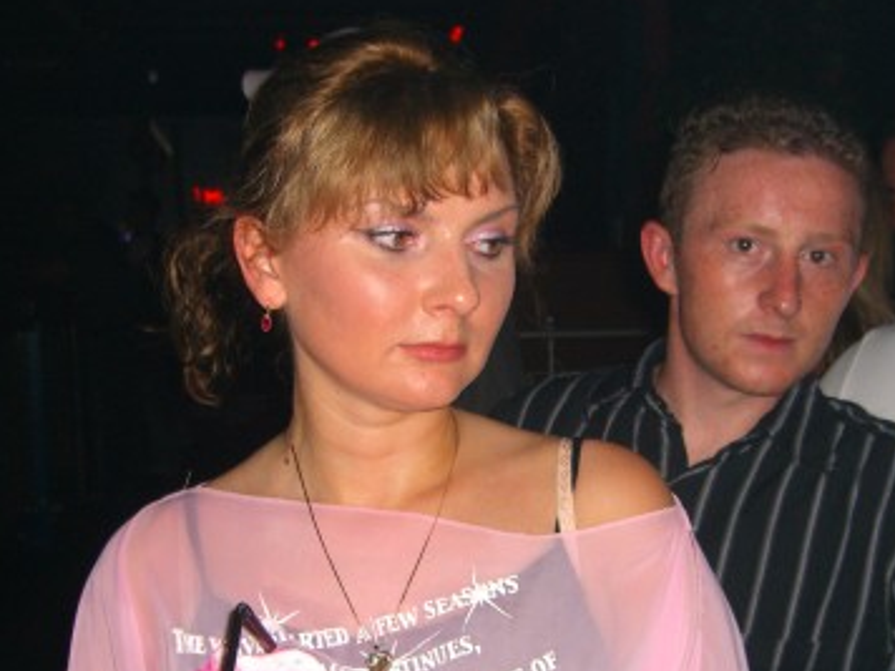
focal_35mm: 64
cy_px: 455
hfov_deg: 30.2
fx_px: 1655
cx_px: 510
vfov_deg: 22.8
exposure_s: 1/60
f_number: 2.8
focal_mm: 7.9
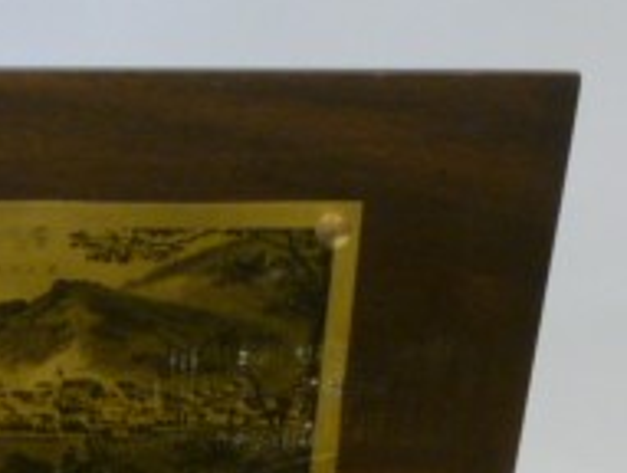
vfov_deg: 14.3
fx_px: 1760
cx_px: 131
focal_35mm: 97
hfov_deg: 20.0
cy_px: 713
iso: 250
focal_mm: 5.2
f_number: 3.3
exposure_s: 1/30
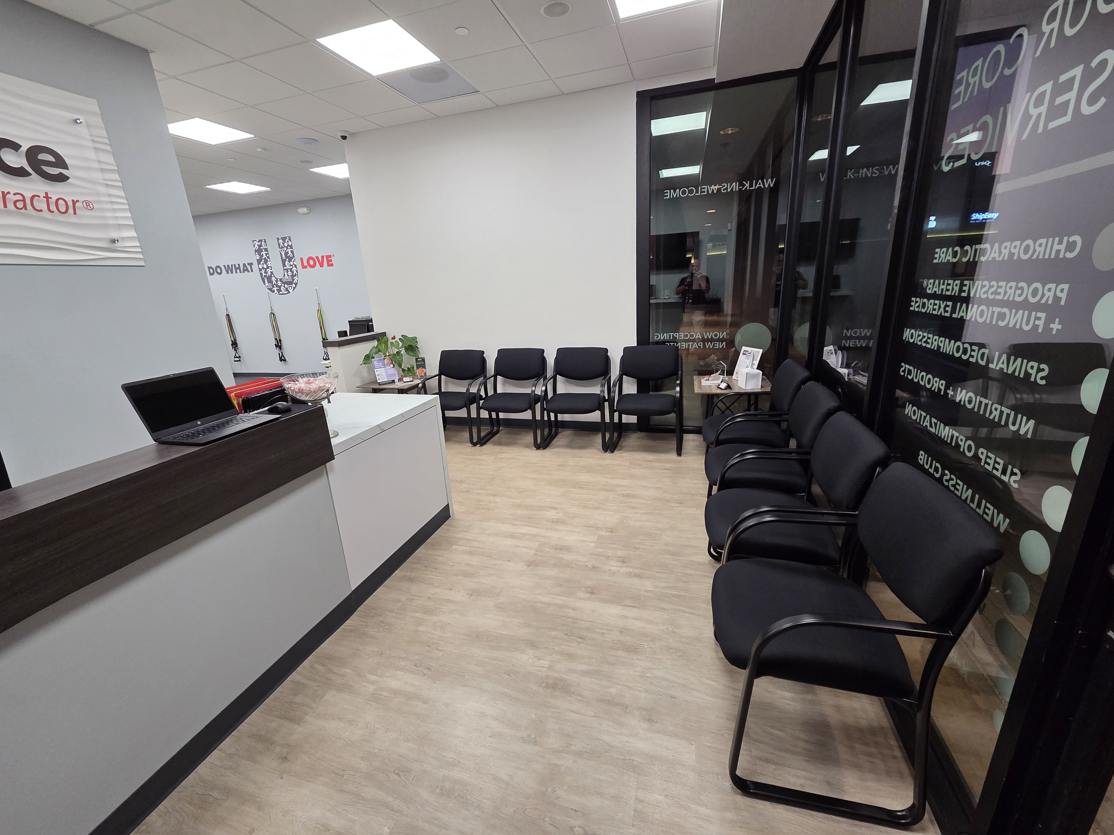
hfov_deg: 106.2
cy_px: 418
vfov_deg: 89.9
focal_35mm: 13
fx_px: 418
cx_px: 557
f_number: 2.2
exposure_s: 1/120
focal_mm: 2.2
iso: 200
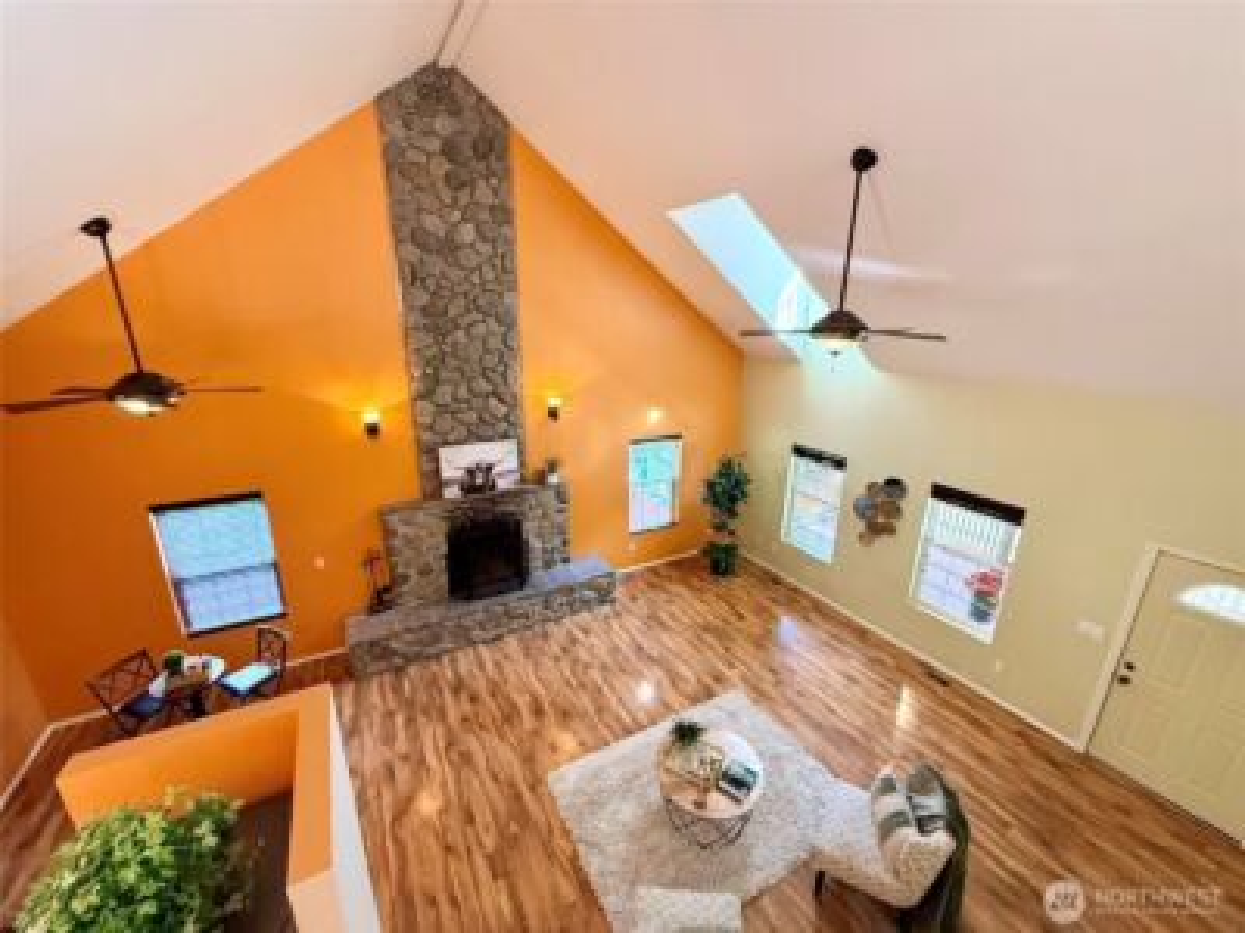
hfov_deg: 102.1
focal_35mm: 14
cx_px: 622
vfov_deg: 85.7
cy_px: 466
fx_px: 504
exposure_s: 1/60
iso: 500
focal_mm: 2.22
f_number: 2.2
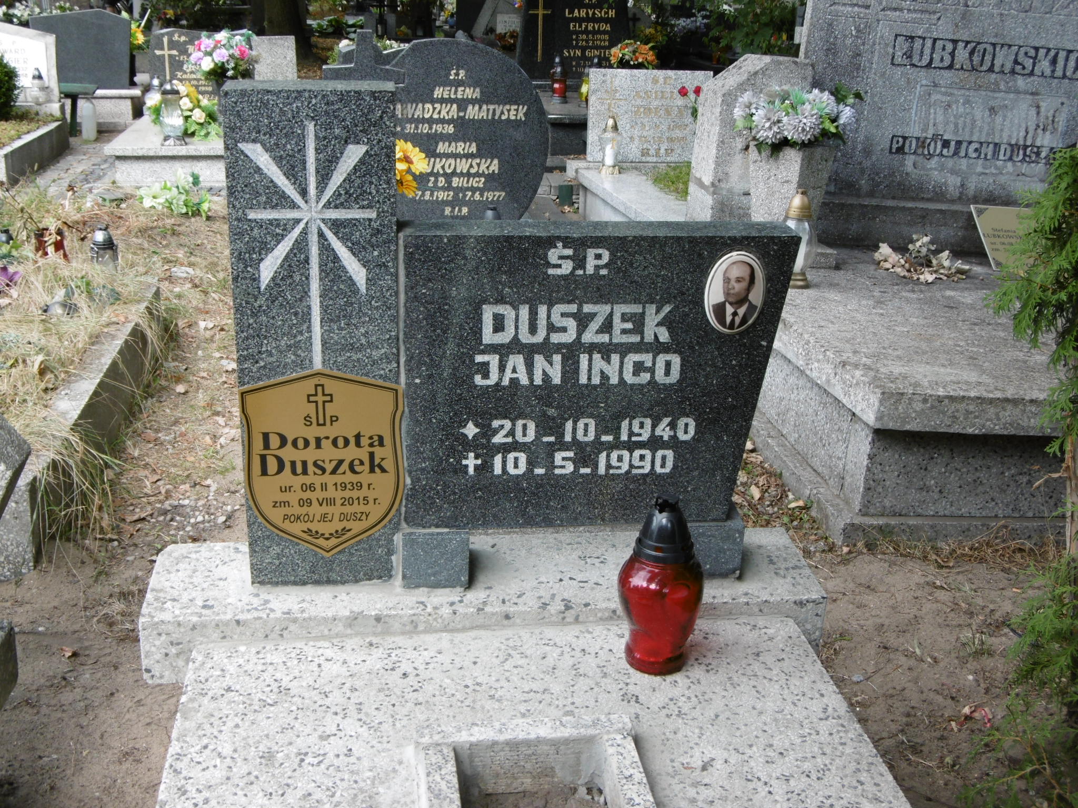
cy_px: 404
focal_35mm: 43
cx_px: 539
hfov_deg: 43.9
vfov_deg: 33.6
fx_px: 1339
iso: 100
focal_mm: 7.7
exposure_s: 1/125
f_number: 3.8
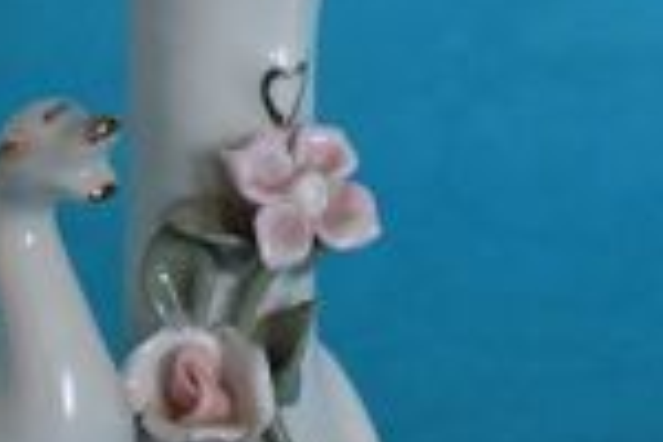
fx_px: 3057
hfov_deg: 12.4
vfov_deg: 8.3
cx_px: 256
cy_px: 186
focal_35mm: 166
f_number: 3.2
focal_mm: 35
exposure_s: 1/200
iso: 3600
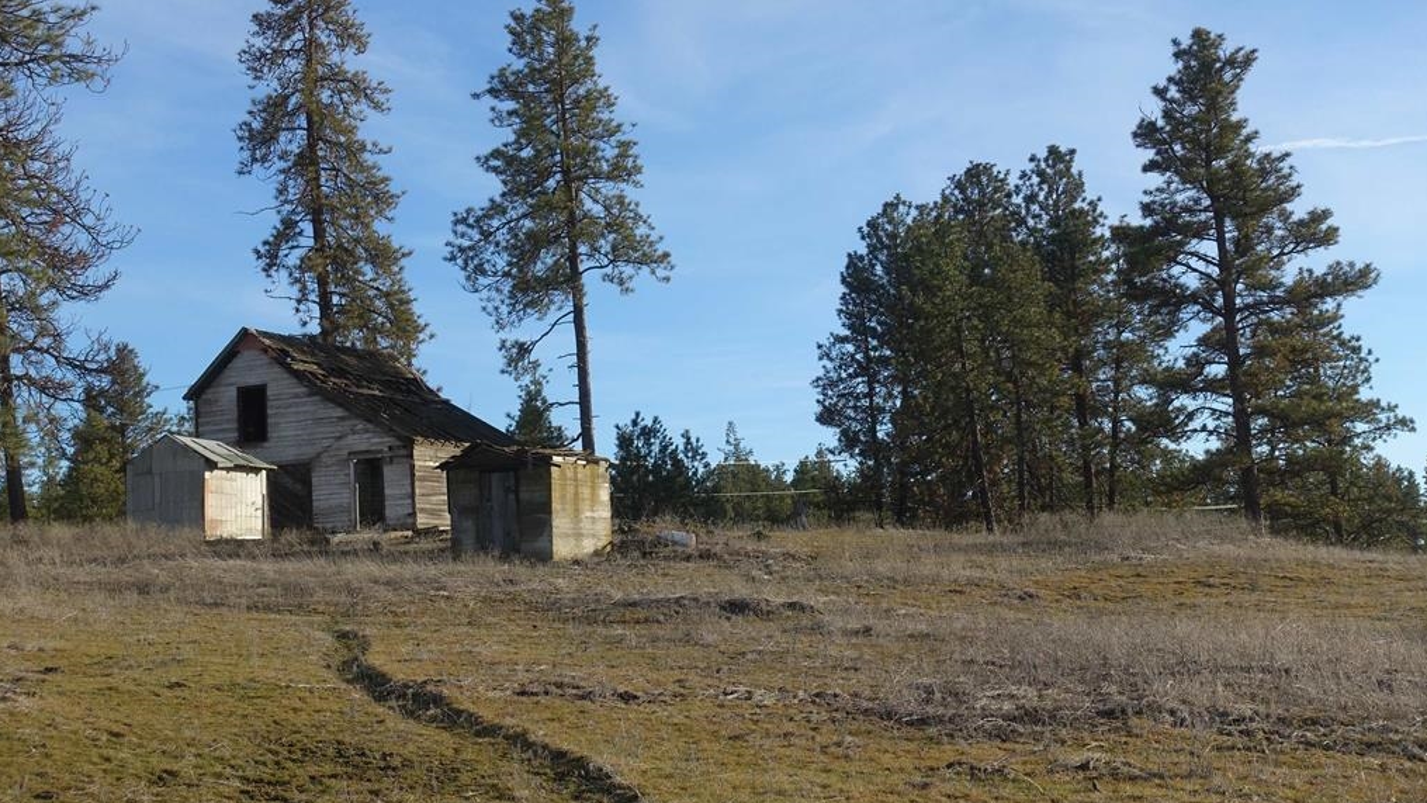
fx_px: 2119
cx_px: 717
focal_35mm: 56
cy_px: 343
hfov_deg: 37.2
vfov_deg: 21.4
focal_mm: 19.48
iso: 125
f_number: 5.6
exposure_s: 1/400
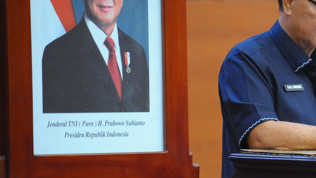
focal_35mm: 319
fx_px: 2673
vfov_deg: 3.8
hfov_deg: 6.7
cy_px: 130
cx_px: 303
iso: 3200
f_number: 2.8
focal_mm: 150
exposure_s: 1/80
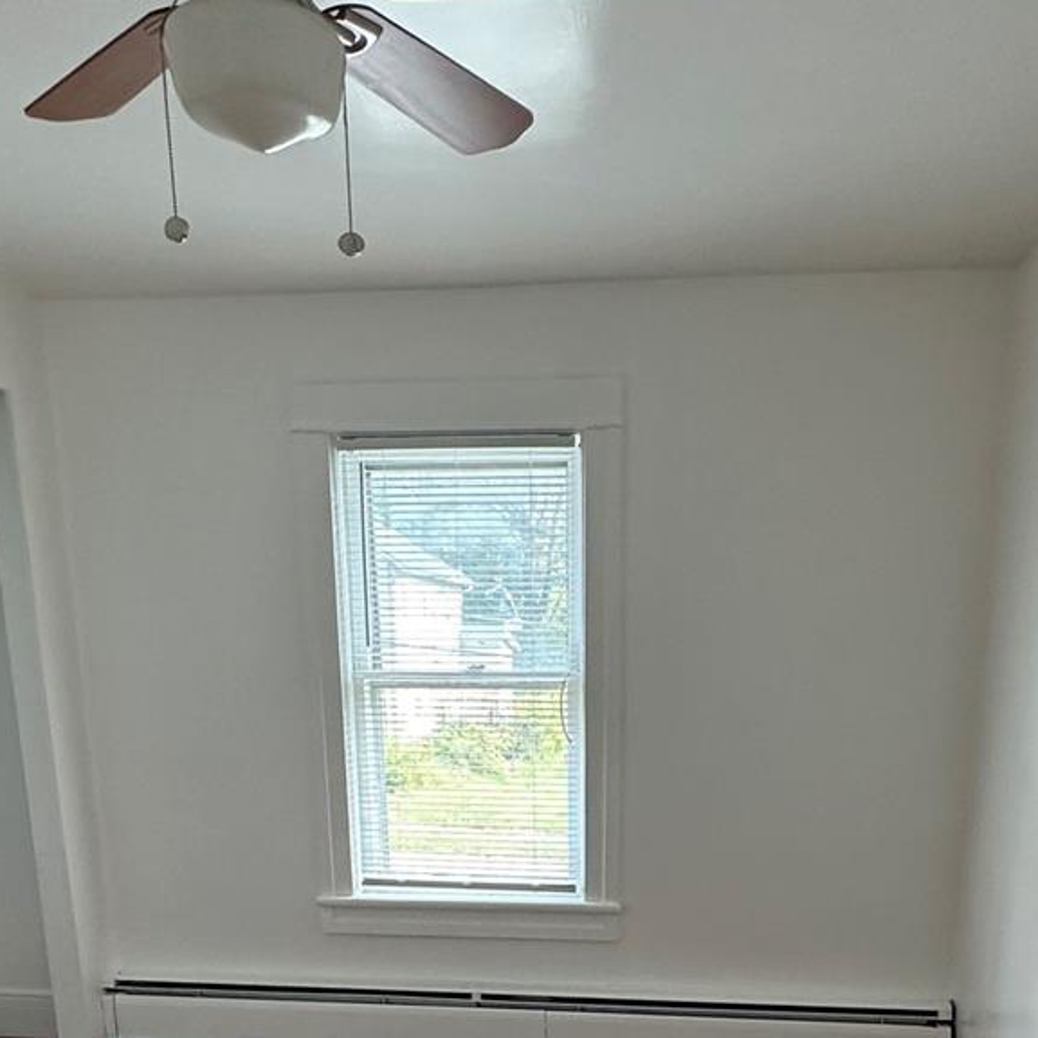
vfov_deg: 45.7
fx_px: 1120
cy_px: 908
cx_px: 582
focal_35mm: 33
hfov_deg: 49.6
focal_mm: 2.22
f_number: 2.2
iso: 200
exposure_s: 1/99
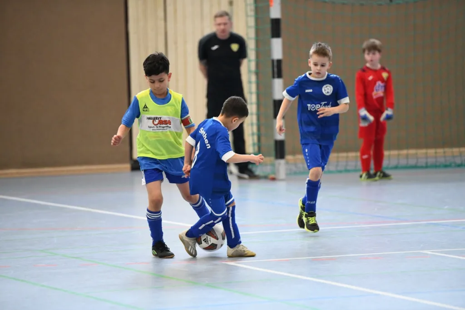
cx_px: 232
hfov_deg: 10.3
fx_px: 2582
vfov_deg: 6.9
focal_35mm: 200
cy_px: 155
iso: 8000
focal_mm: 200
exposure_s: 1/1250
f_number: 2.8
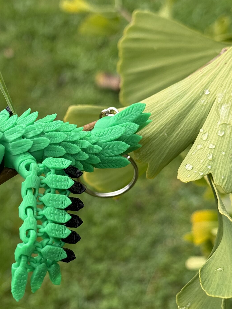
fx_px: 795
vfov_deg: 21.9
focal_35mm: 89
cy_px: 202
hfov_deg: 16.5
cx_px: 41
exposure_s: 1/1203
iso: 64
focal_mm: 6.76
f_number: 1.78
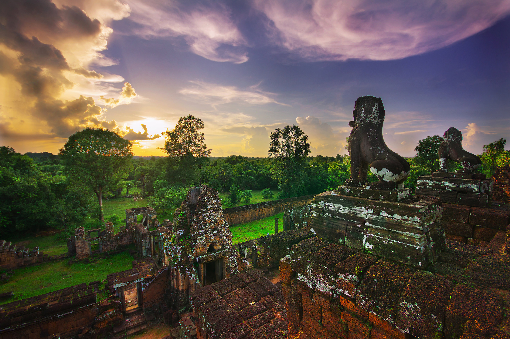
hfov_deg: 100.5
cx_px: 255
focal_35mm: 15
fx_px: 212
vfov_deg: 77.2
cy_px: 170
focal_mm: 10
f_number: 5.6
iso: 100
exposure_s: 1/30
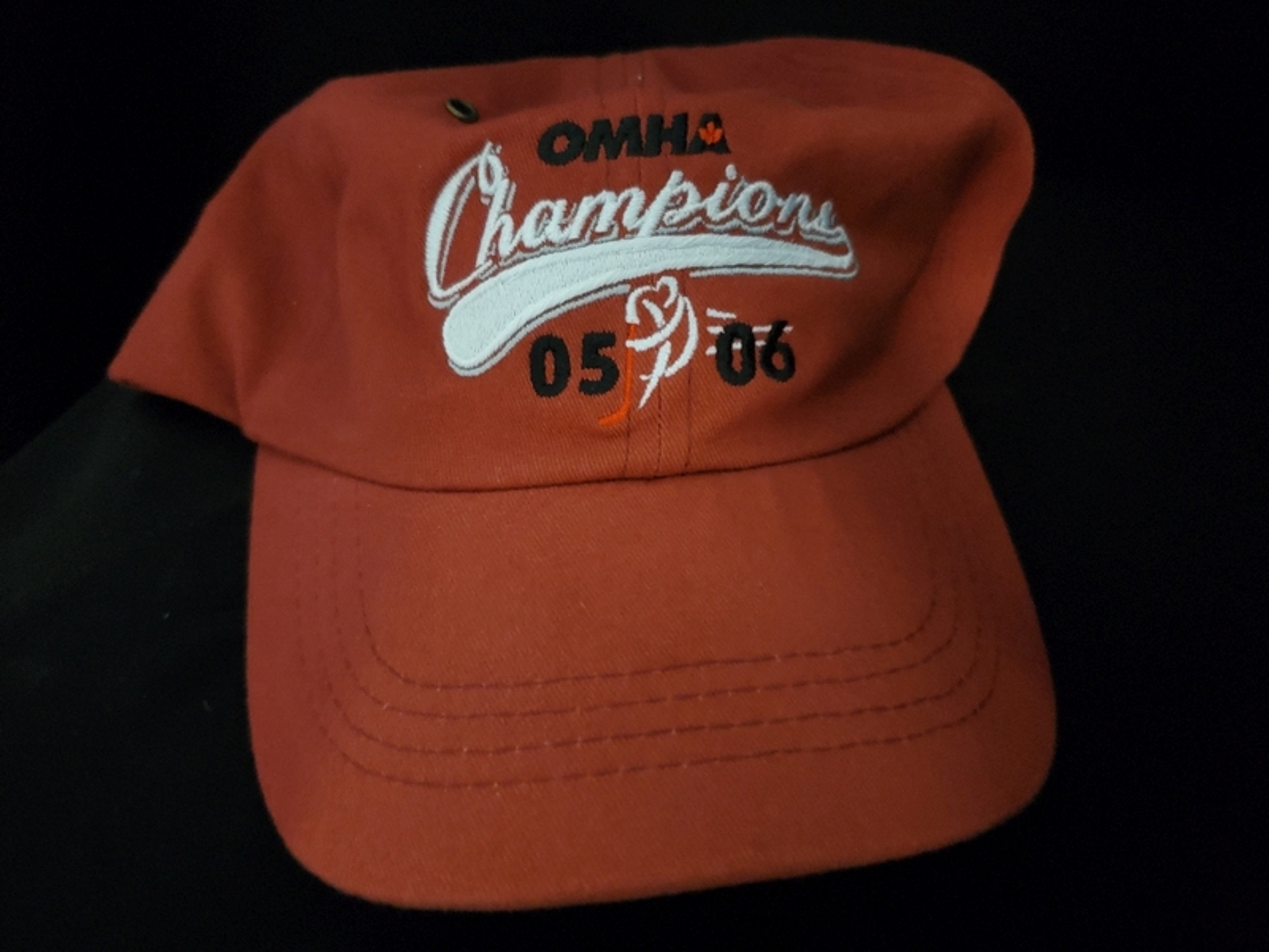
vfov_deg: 53.1
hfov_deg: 67.3
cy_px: 476
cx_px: 634
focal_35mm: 26
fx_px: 953
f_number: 1.5
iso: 1250
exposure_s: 1/8
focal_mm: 4.3
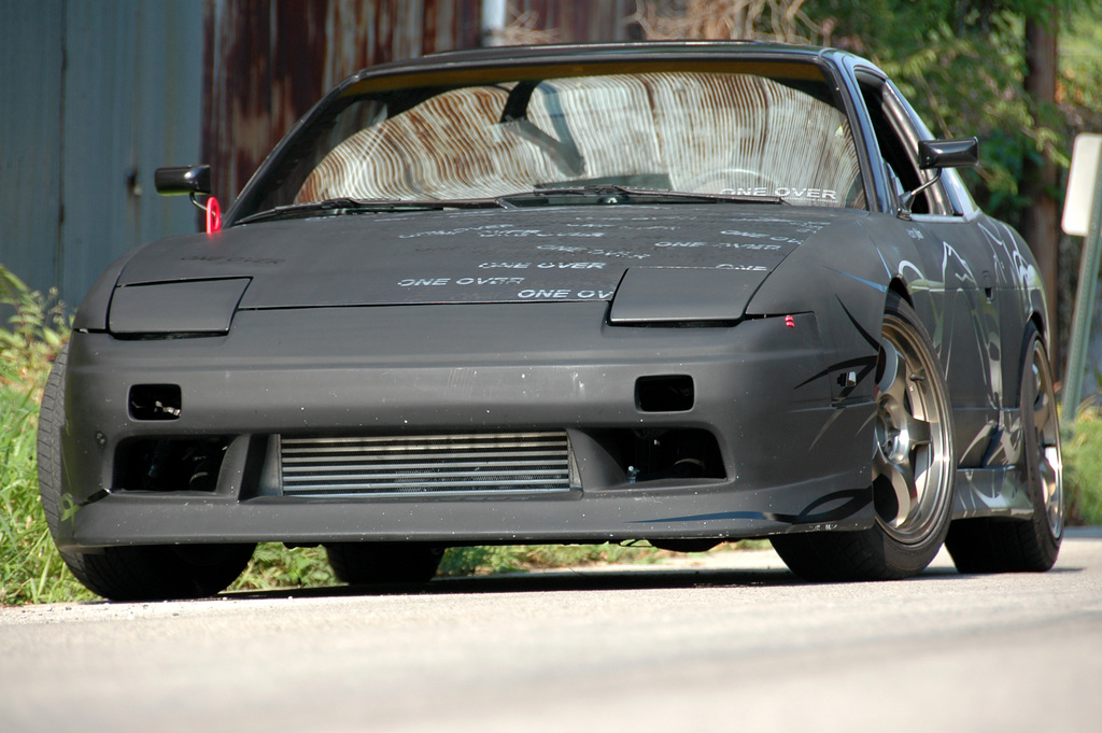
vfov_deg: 6.1
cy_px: 366
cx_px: 551
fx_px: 6882
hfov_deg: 9.2
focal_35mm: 225
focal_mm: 150
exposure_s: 1/320
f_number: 5.6
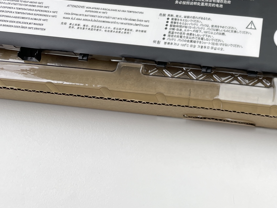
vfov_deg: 21.9
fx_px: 496
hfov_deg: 30.1
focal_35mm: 62
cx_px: 241
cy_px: -39
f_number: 1.6
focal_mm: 4.2
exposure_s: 1/147
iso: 32
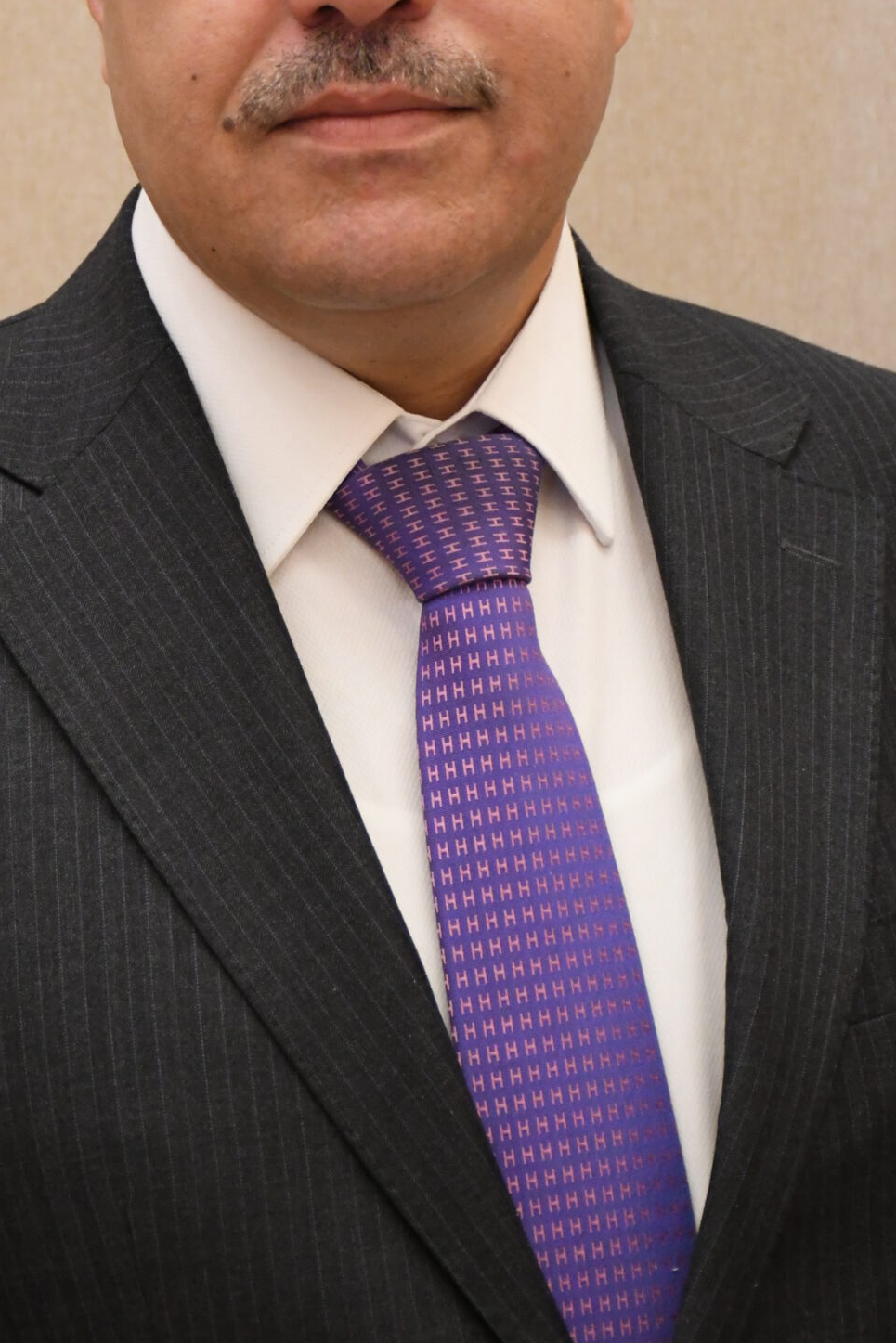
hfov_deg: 9.9
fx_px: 5150
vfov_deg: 14.8
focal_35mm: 138
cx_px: 252
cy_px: 285
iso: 3200
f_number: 4.8
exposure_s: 1/100
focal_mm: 52
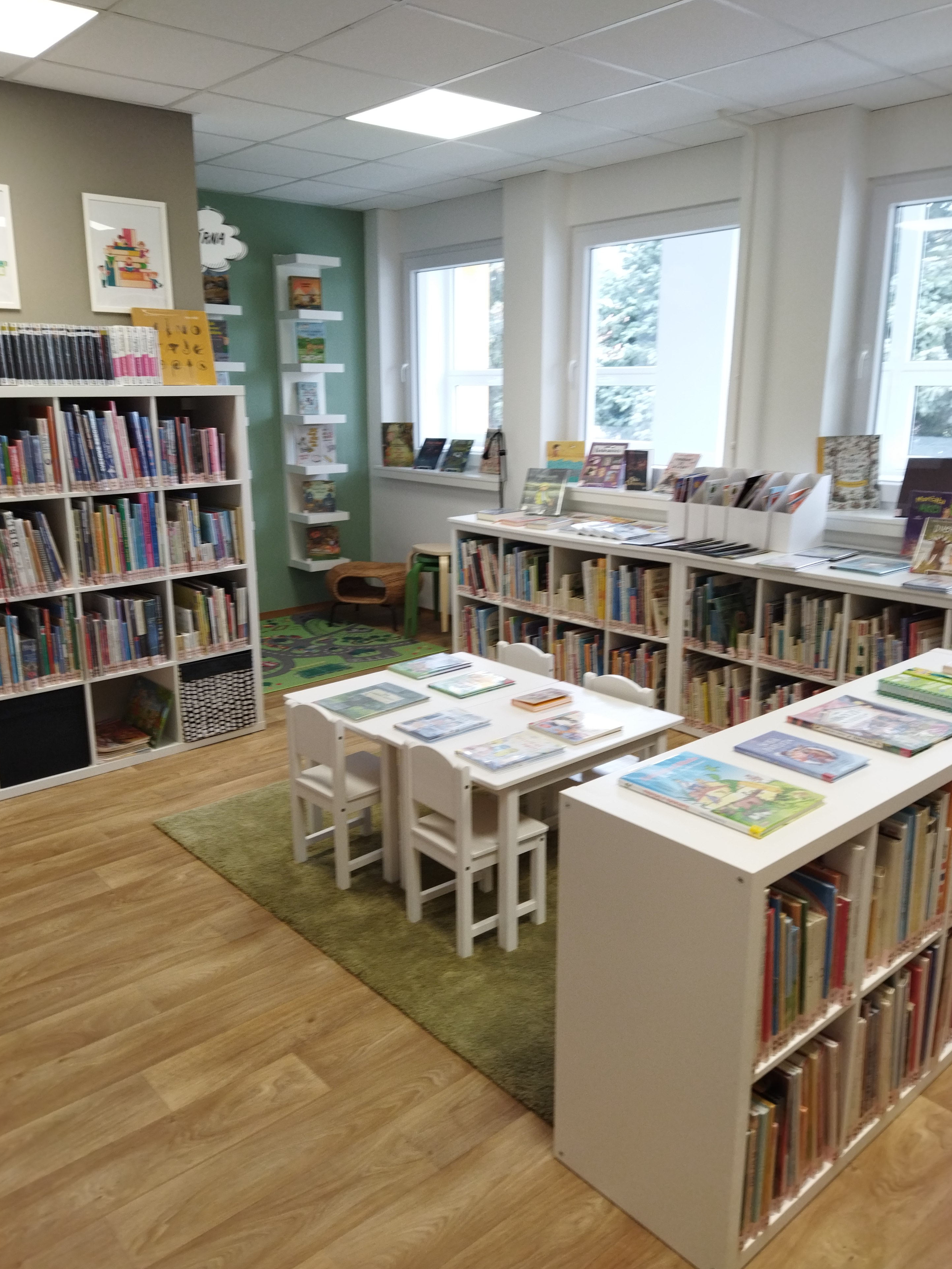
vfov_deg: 63.4
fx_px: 1027
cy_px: 626
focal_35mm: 28
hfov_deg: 49.7
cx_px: 463
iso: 100
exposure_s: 1/50
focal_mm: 4.71
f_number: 1.79
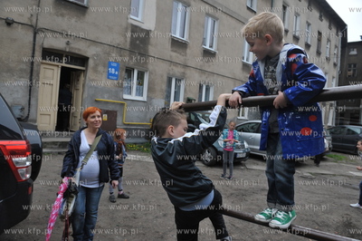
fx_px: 241
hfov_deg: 73.8
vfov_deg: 53.1
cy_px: 120
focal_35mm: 24
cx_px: 181
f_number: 5.6
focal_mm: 24
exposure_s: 1/2000
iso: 800
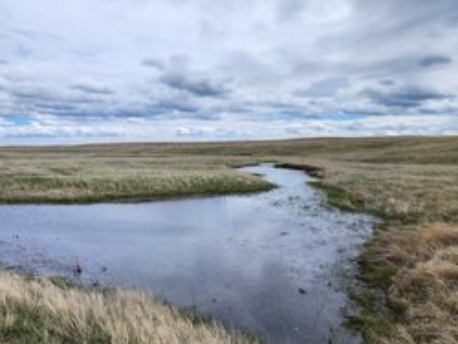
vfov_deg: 43.6
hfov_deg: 55.7
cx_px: 158
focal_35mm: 32
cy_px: 228
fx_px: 424
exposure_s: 1/2404
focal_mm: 5.4
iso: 20
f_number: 1.8
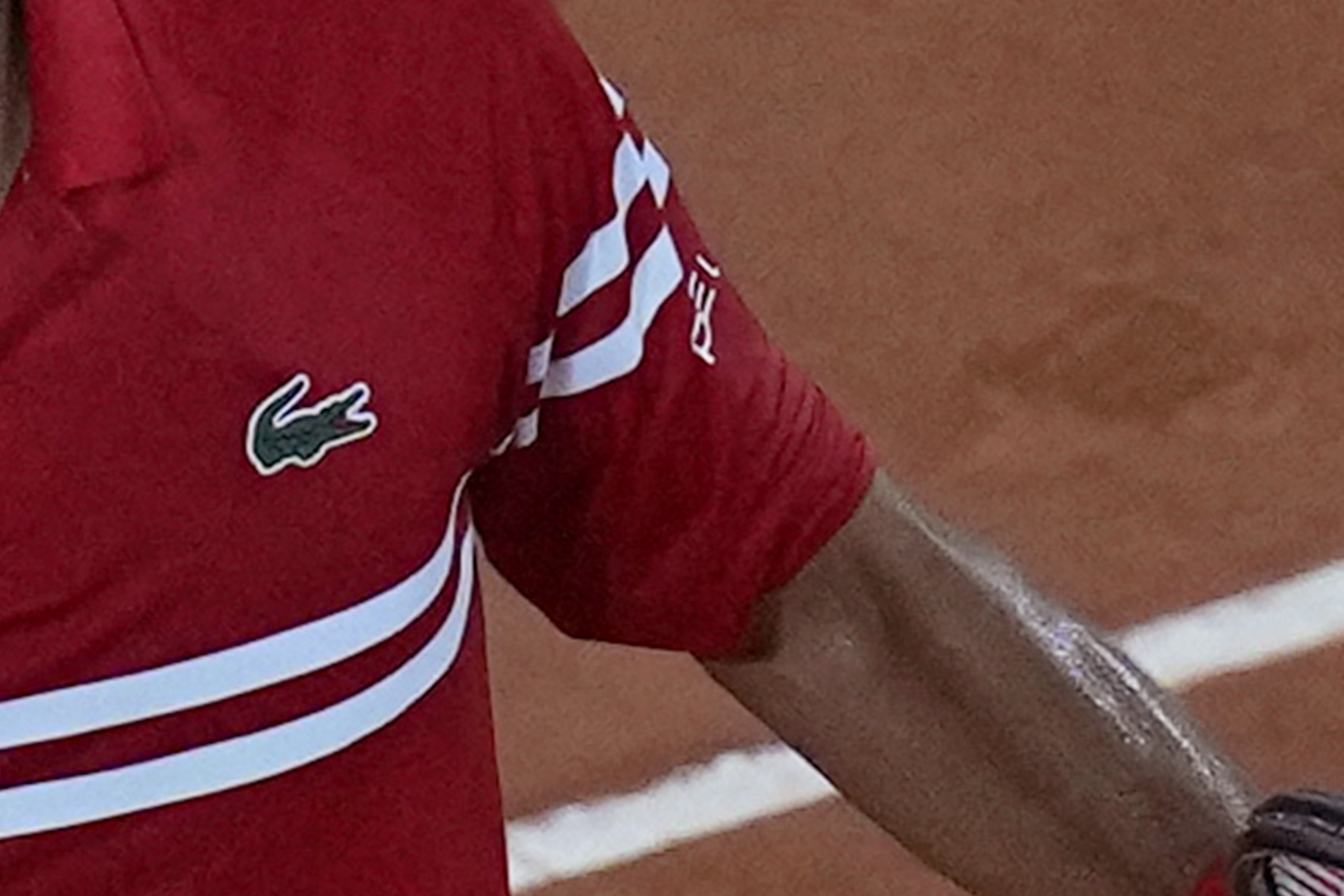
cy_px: 271
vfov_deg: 0.7
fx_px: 70785
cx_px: 104
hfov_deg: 1.1
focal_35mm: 1896
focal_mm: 400
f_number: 3.2
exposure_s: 1/4000
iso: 2500
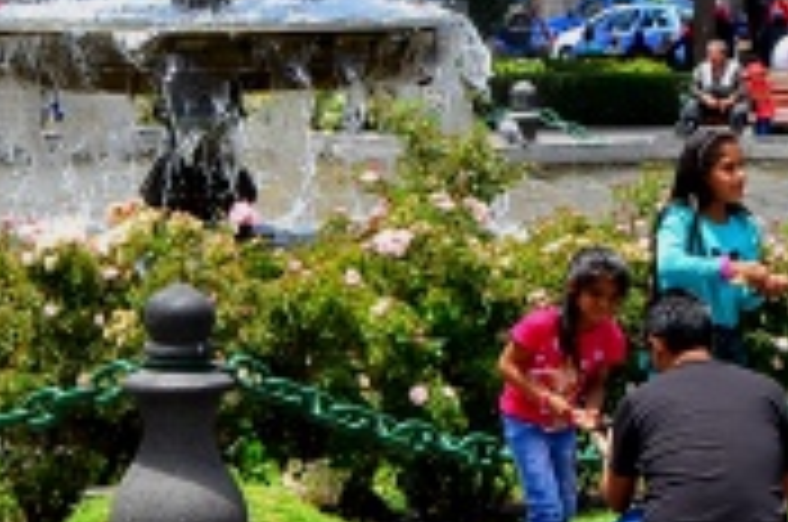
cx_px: 189
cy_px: -234
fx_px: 4566
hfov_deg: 9.8
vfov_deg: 6.5
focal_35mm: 209
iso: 100
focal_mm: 38
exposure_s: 1/250
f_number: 5
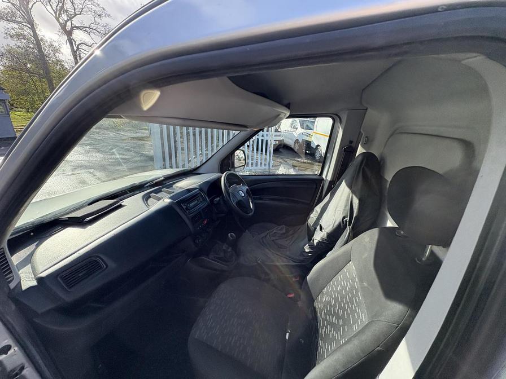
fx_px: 205
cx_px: 253
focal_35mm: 14
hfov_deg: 102.1
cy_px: 190
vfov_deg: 85.7
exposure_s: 1/473
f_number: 2.2
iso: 64
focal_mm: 2.22
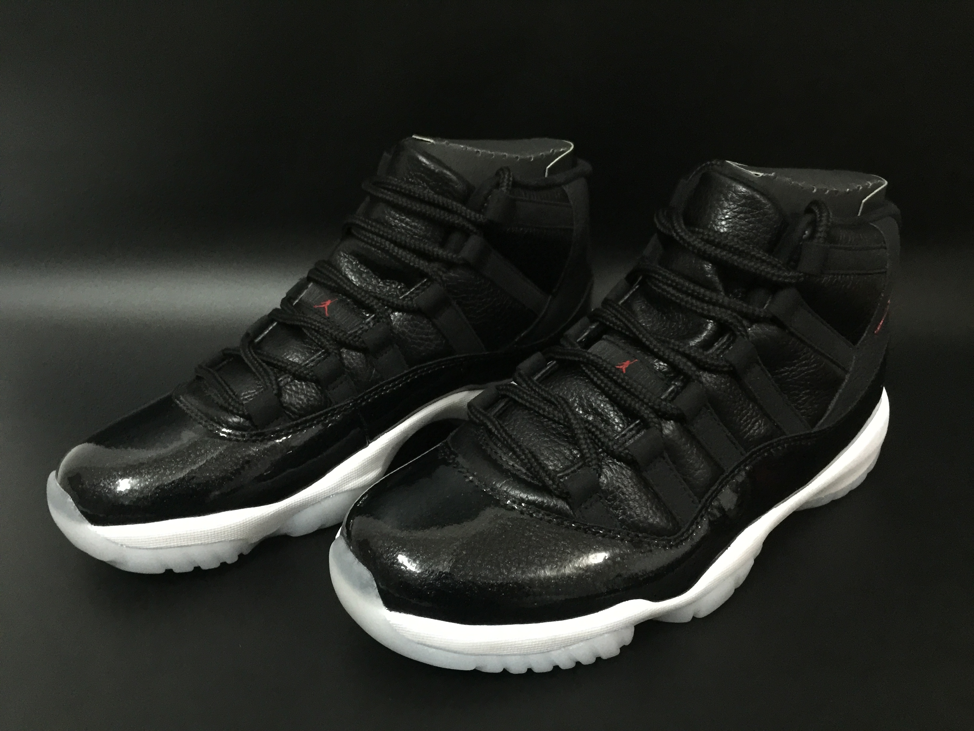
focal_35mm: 29
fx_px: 816
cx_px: 487
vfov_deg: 48.2
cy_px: 366
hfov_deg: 61.7
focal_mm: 4.15
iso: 160
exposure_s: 1/4
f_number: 2.2
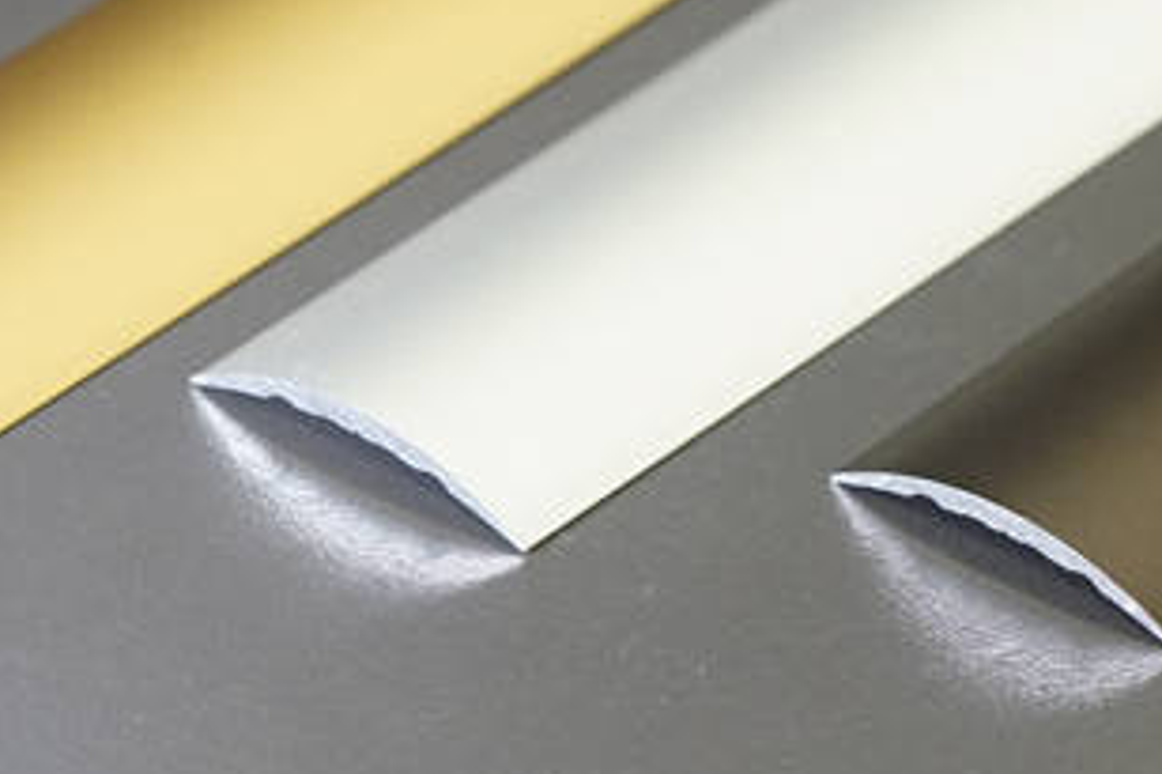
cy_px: 357
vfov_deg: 3.9
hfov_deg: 5.8
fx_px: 11387
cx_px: 721
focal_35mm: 353
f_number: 8
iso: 400
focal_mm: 136
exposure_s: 1/4
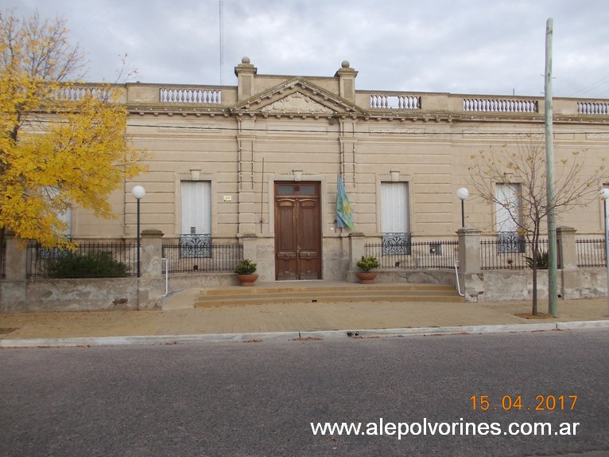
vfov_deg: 49.7
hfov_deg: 63.5
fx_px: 492
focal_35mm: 28
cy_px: 228
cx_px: 304
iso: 80
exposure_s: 1/500
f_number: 2.7
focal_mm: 4
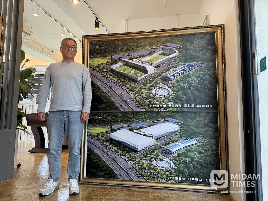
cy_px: 100
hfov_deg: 71.6
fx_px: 186
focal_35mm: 24
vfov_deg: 56.8
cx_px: 134
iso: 160
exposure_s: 1/126
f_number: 1.78
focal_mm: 6.76
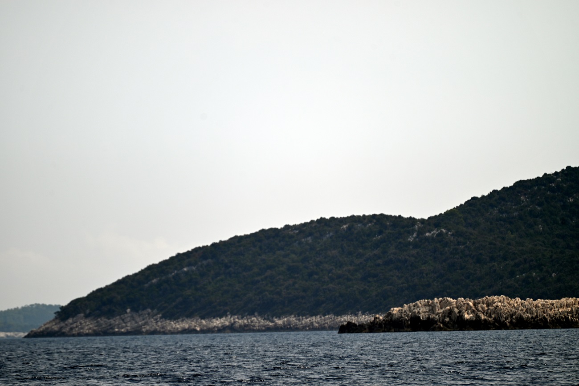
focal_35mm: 300
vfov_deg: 4.6
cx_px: 290
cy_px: 193
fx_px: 4825
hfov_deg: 6.9
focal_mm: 300
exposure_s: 1/1000
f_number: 5.6
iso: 100
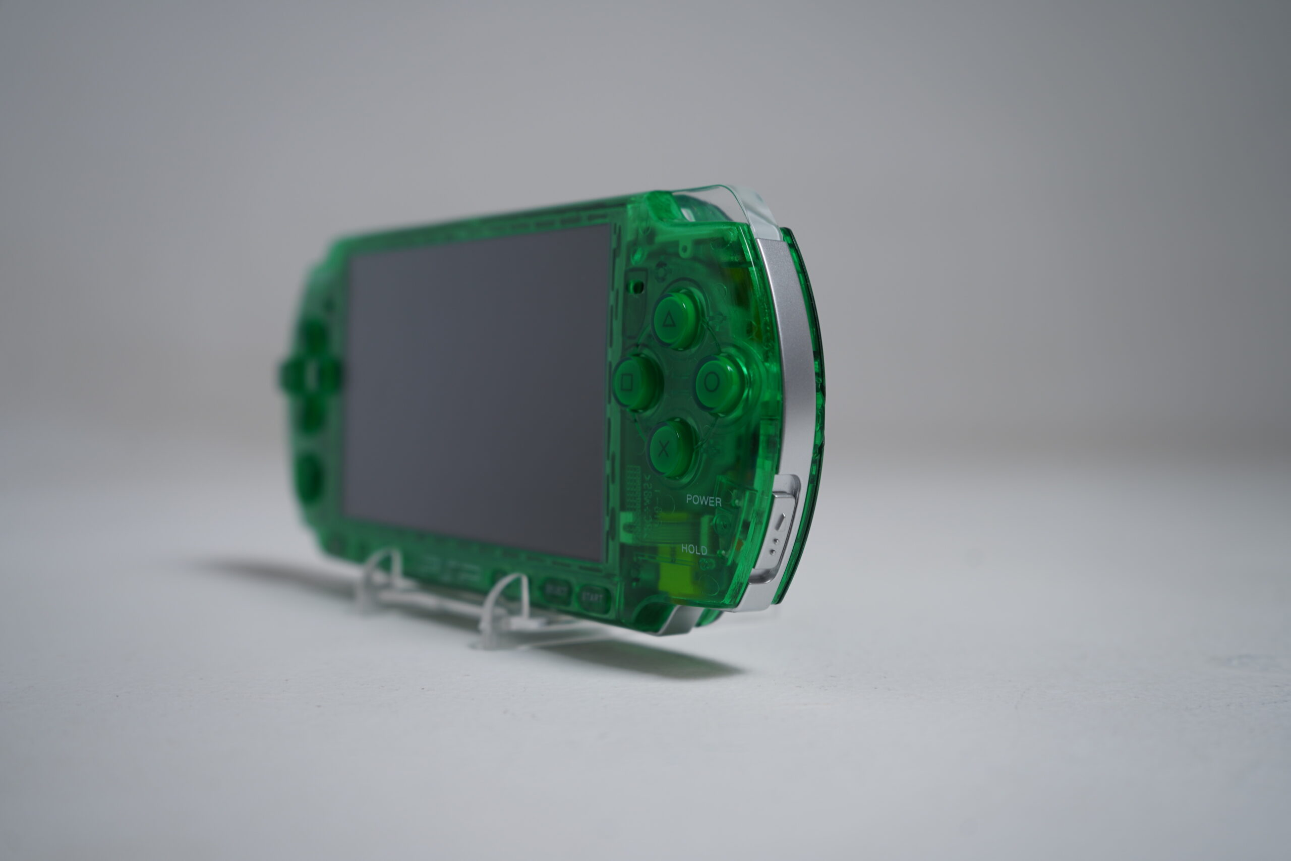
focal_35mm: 41
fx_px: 1470
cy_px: 430
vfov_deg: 32.6
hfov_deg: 47.4
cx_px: 646
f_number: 5.6
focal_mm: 41
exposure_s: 1/15
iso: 100
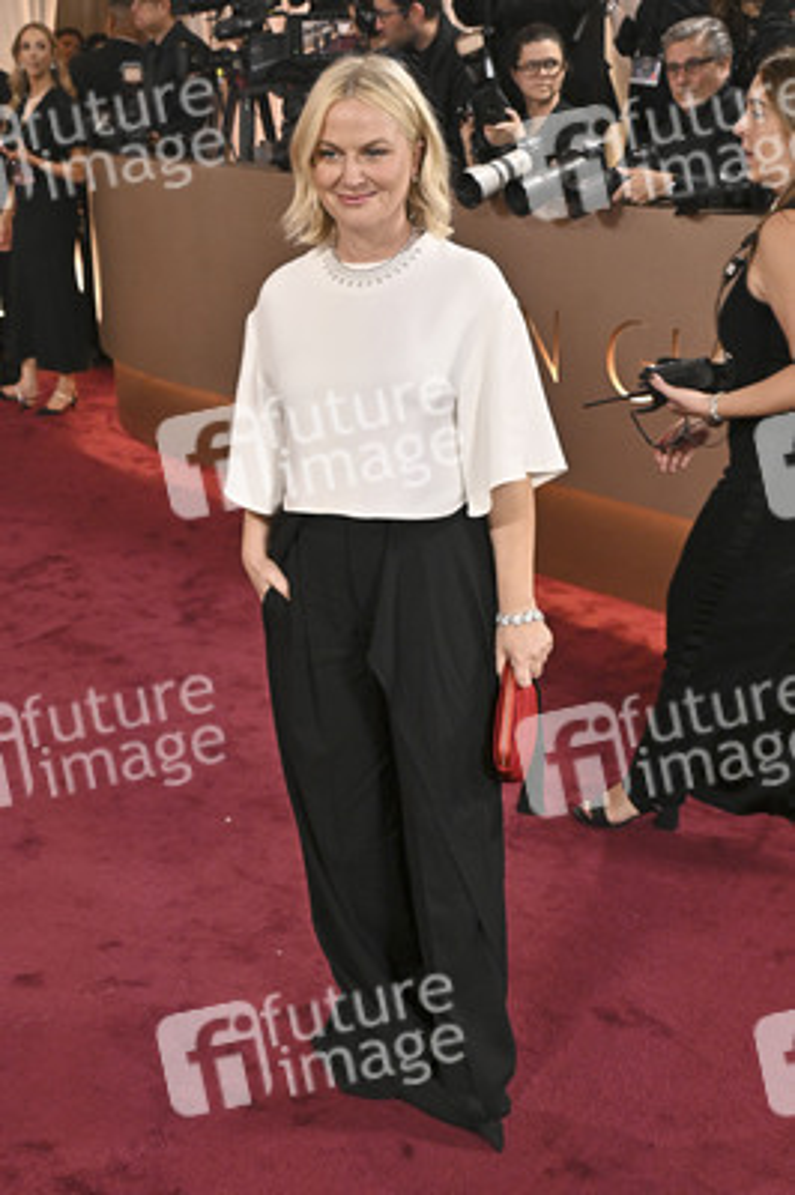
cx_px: 398
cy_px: 598
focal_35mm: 39
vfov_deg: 49.6
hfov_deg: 34.2
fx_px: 1294
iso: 2500
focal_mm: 39
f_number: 5.6
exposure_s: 1/320
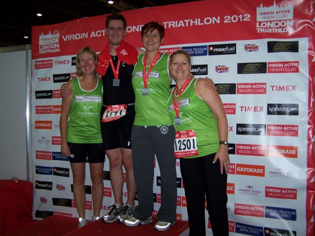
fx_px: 346
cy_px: 118
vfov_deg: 37.7
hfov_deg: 49.0
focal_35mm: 38
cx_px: 158
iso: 140
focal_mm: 6.3
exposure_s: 1/60
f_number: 2.8
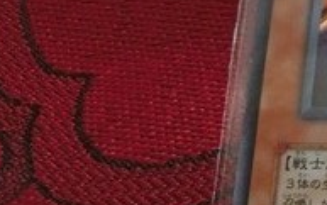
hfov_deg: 17.8
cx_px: 569
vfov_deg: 13.4
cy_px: -8
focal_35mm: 96
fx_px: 856
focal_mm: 4.5
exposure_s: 1/30
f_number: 3.5
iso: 400
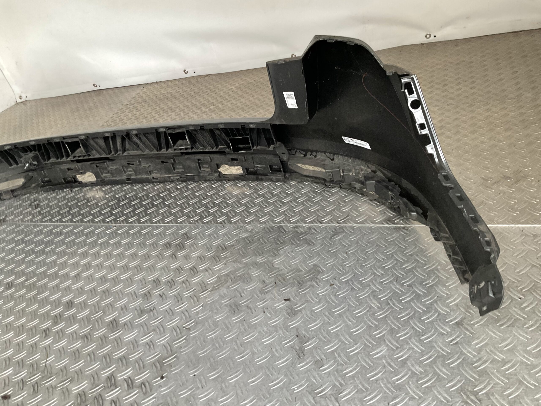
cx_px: 270
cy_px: 203
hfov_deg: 61.7
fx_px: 453
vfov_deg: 48.2
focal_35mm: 29
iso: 100
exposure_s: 1/60
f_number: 1.8
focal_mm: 3
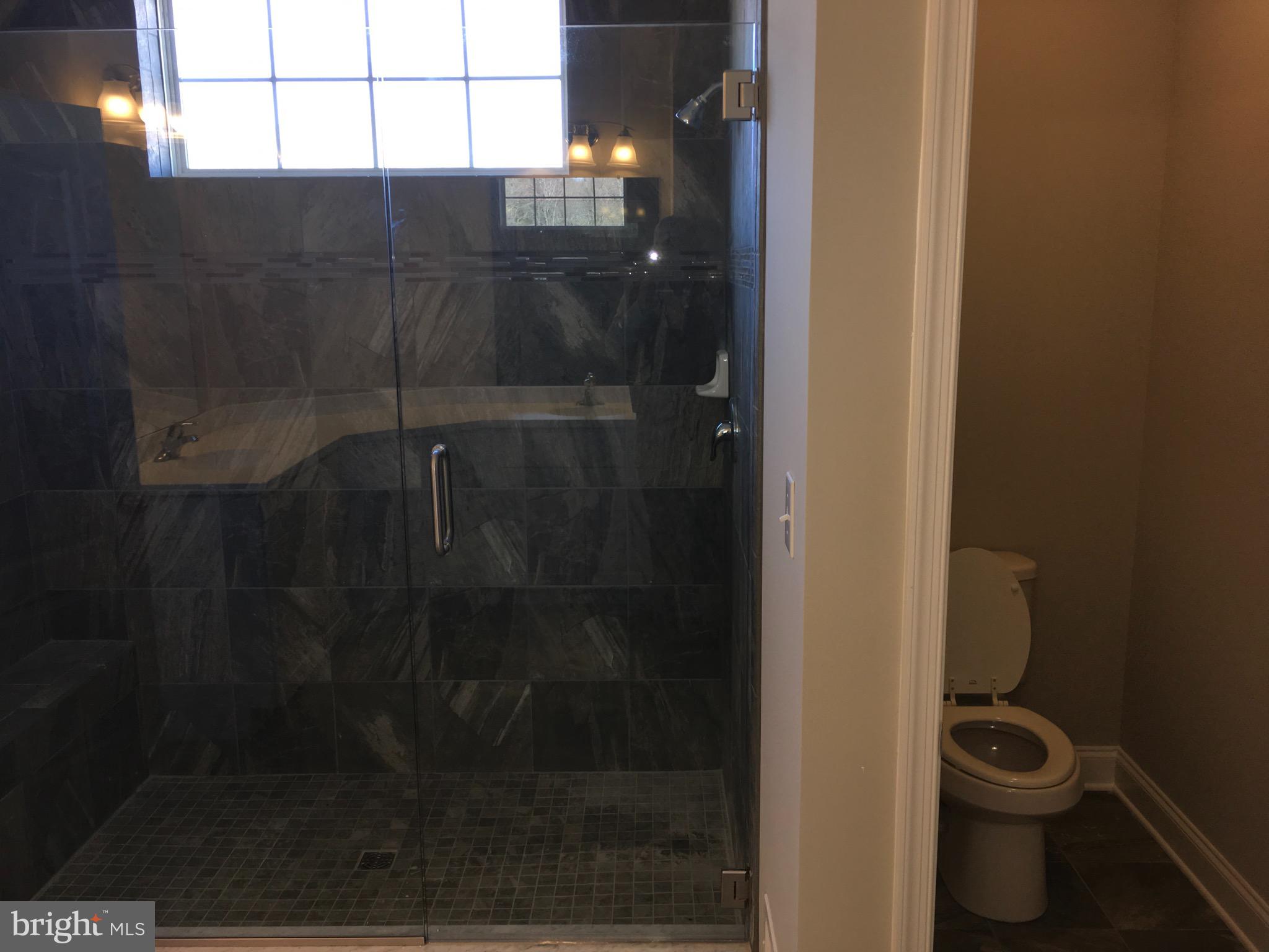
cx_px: 634
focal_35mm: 29
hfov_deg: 61.7
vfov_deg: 48.2
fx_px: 1063
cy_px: 476
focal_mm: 4.15
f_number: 2.2
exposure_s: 1/30
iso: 25
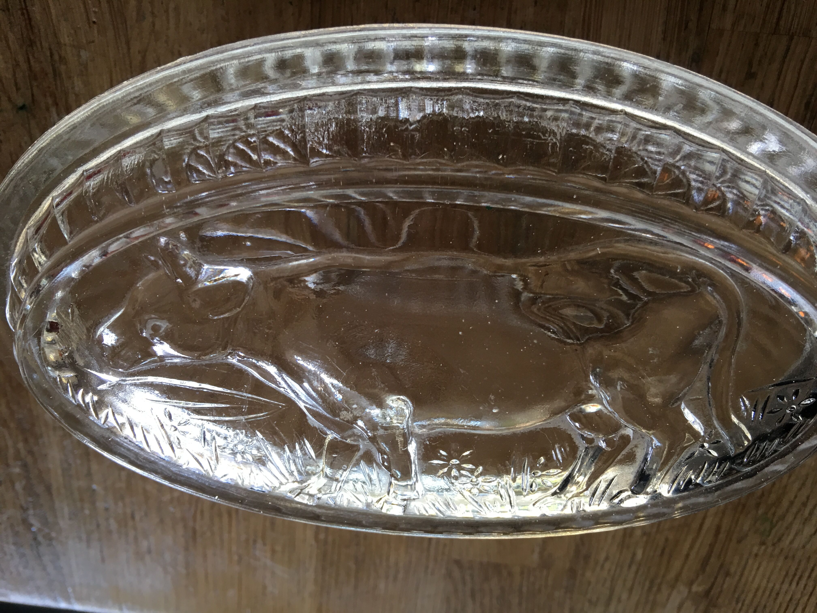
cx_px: 408
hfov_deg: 61.7
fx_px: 684
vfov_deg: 48.2
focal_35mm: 29
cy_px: 306
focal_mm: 4.15
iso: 40
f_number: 2.2
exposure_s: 1/33
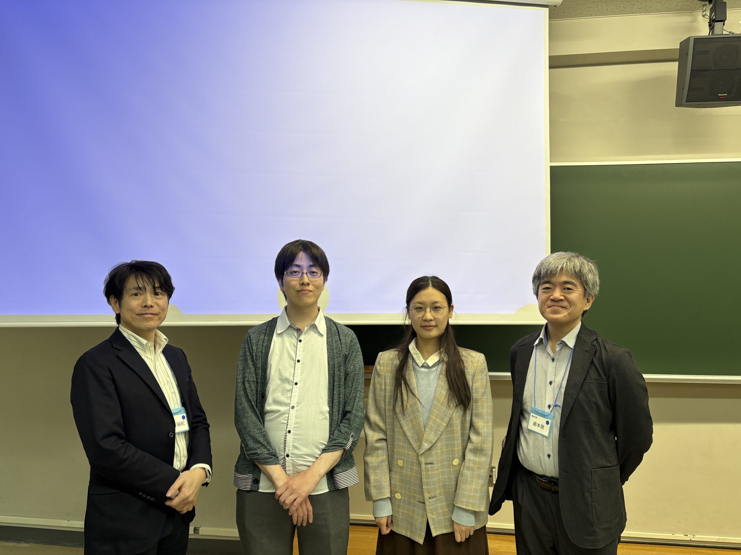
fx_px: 557
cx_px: 370
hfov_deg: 67.3
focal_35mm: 26
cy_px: 278
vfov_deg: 53.1
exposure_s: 1/80
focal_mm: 5.96
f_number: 1.6
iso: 80
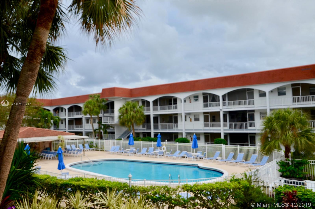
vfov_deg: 43.4
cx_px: 158
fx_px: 262
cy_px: 104
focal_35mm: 30
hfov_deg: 62.0
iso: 200
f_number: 7.1
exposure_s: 1/200
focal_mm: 20
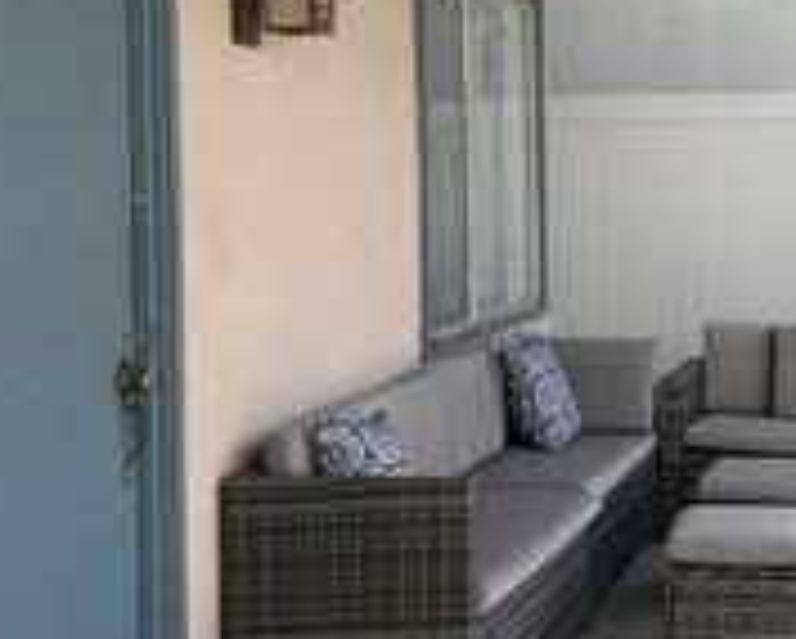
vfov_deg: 23.0
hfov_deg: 27.3
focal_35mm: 66
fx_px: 1557
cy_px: 169
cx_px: 769
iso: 80
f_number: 1.78
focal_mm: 6.76
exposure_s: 1/1553
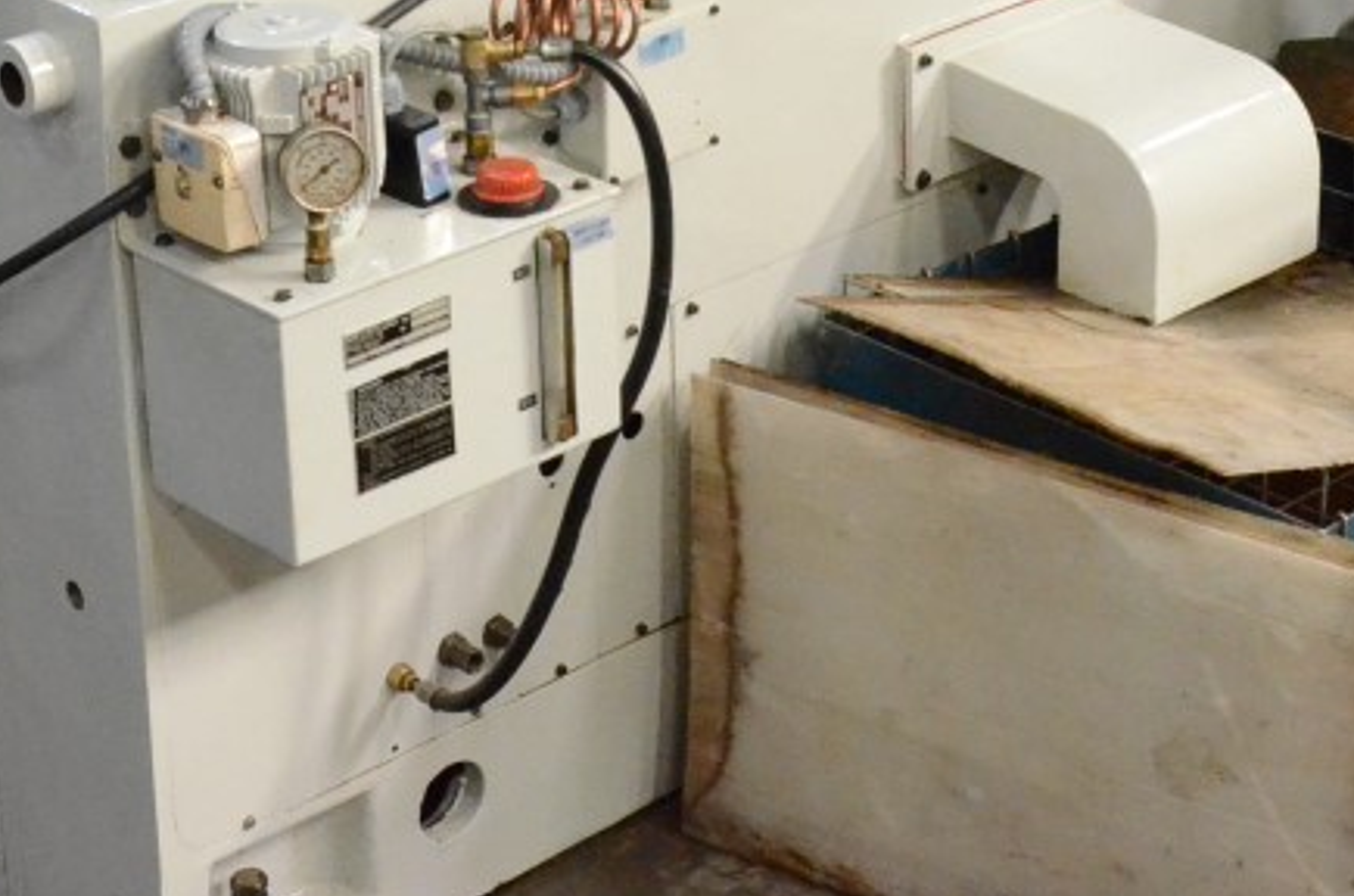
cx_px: 724
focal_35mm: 90
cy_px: -159
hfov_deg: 22.7
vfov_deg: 14.7
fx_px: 3378
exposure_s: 1/160
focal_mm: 24
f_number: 7.1
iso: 6400
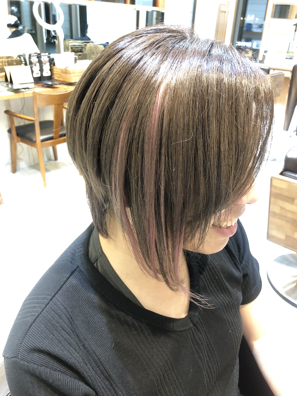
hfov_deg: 49.7
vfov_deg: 63.4
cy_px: 198
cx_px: 148
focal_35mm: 28
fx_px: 320
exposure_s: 1/14
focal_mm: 3.99
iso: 100
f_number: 1.8
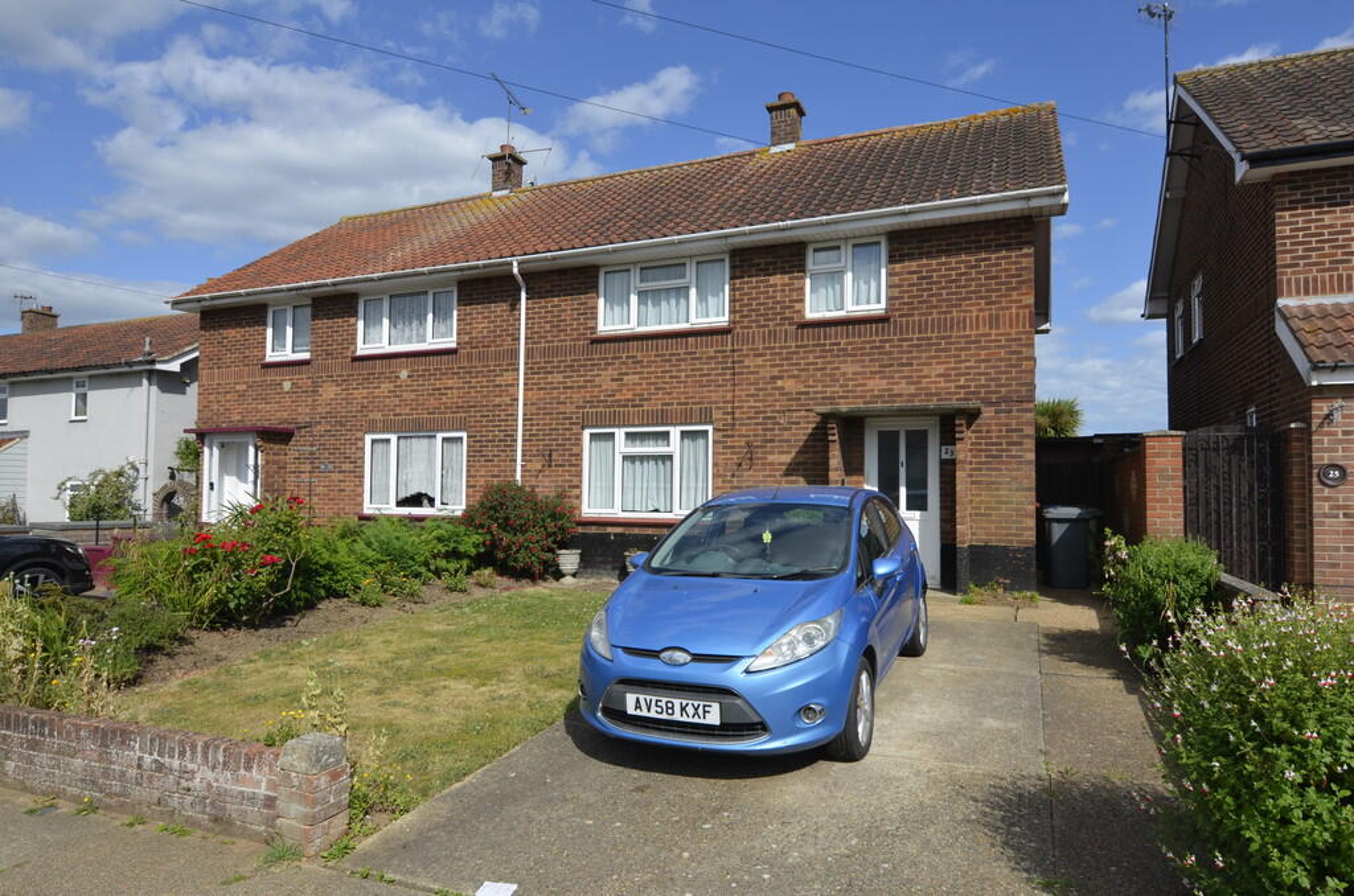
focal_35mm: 21
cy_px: 448
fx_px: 788
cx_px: 677
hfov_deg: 81.3
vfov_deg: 59.3
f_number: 9
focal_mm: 14
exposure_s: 1/320
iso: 100
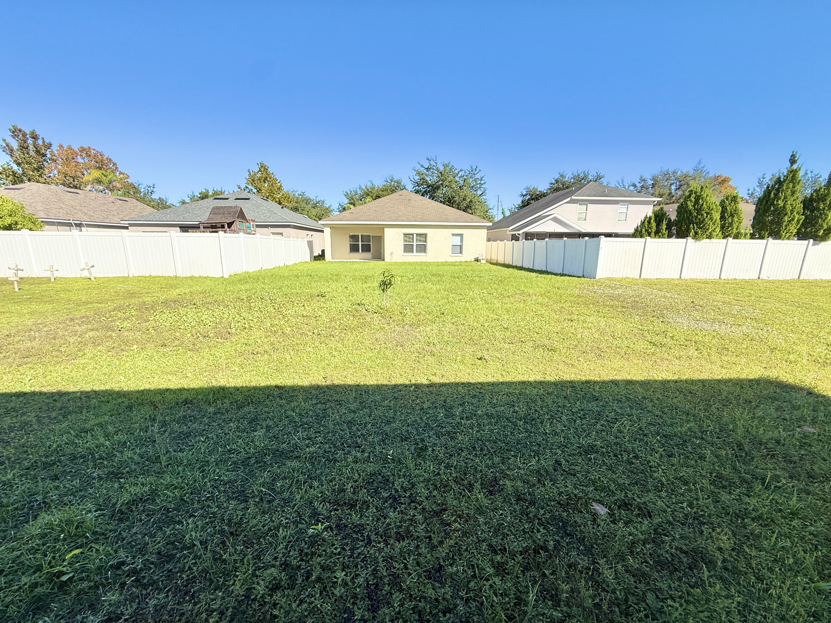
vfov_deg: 85.7
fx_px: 336
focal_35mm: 14
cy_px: 312
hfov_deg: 102.1
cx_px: 416
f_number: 2.2
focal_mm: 2.22
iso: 50
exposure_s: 1/1698
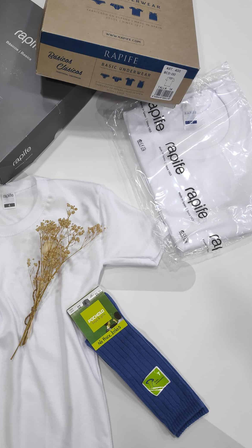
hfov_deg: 42.2
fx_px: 321
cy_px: 235
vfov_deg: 69.8
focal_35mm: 27
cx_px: 79
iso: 314
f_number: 1.9
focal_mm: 3.94
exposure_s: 1/100
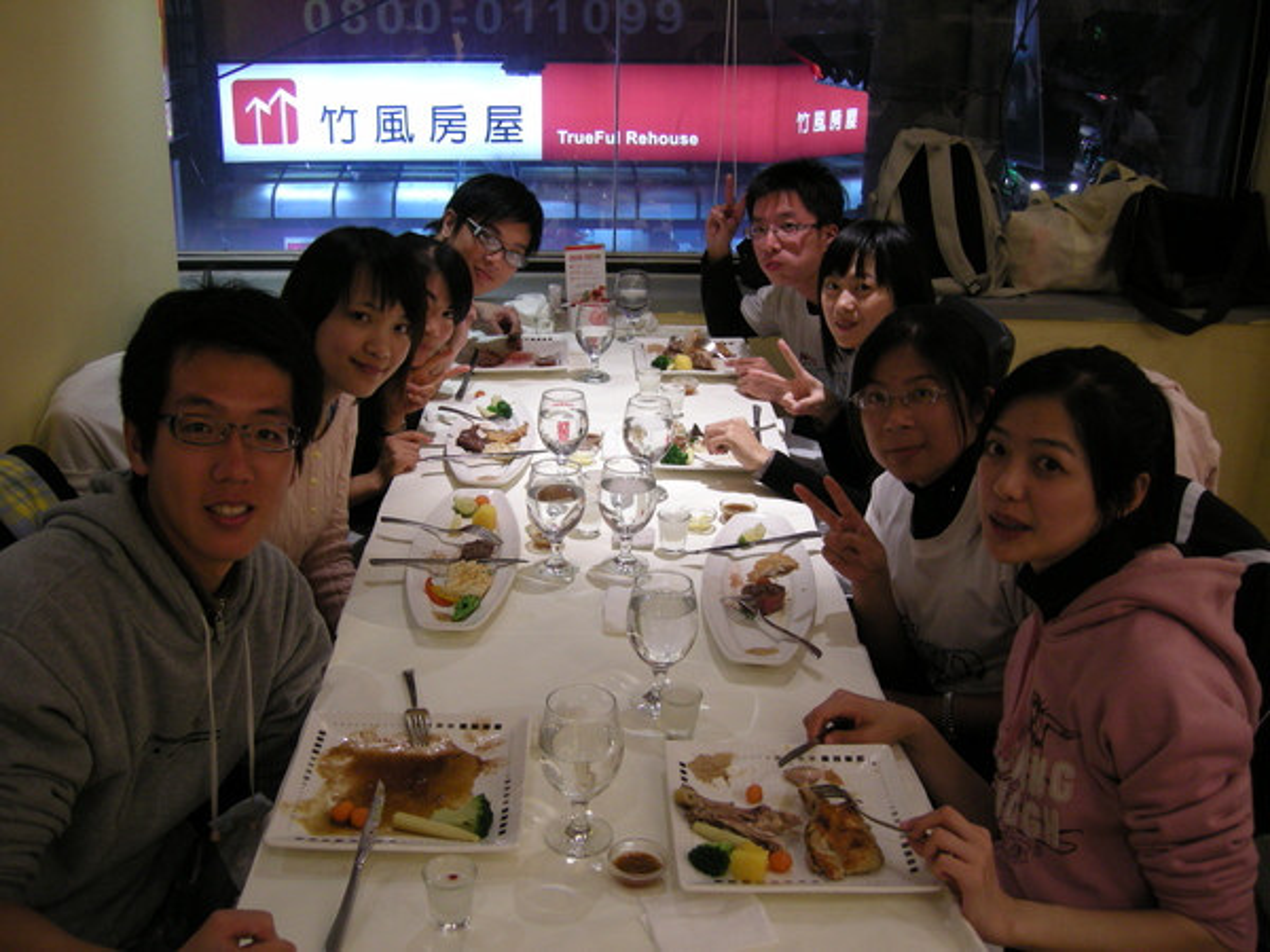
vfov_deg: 39.7
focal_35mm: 36
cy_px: 476
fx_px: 1321
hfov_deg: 51.4
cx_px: 635
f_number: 2.7
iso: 200
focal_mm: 7.5
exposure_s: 1/18.8
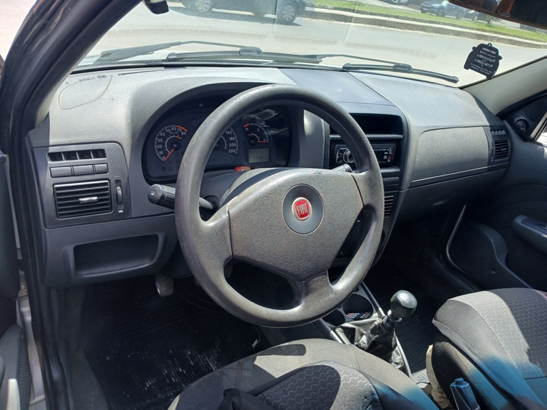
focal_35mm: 26
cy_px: 205
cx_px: 274
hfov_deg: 67.3
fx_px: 411
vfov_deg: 53.1
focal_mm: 3.98
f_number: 1.8
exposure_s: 1/121
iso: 20
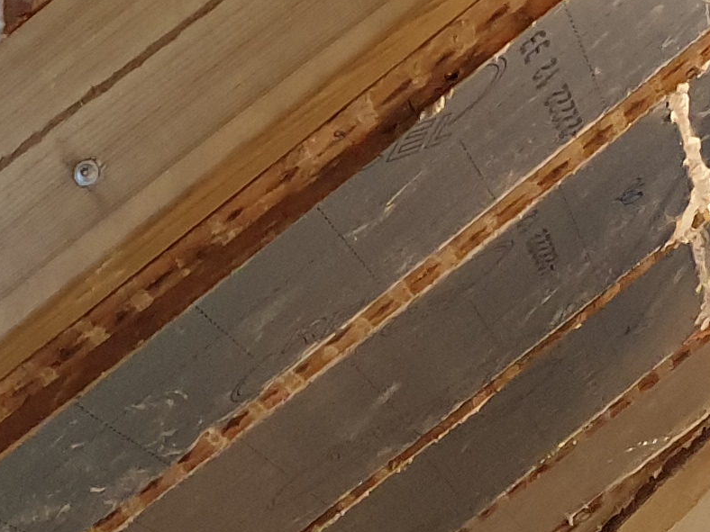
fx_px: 2728
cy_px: 830
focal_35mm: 133
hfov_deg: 14.7
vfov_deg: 10.7
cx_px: 573
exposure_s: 1/33
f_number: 1.5
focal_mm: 4.3
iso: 320
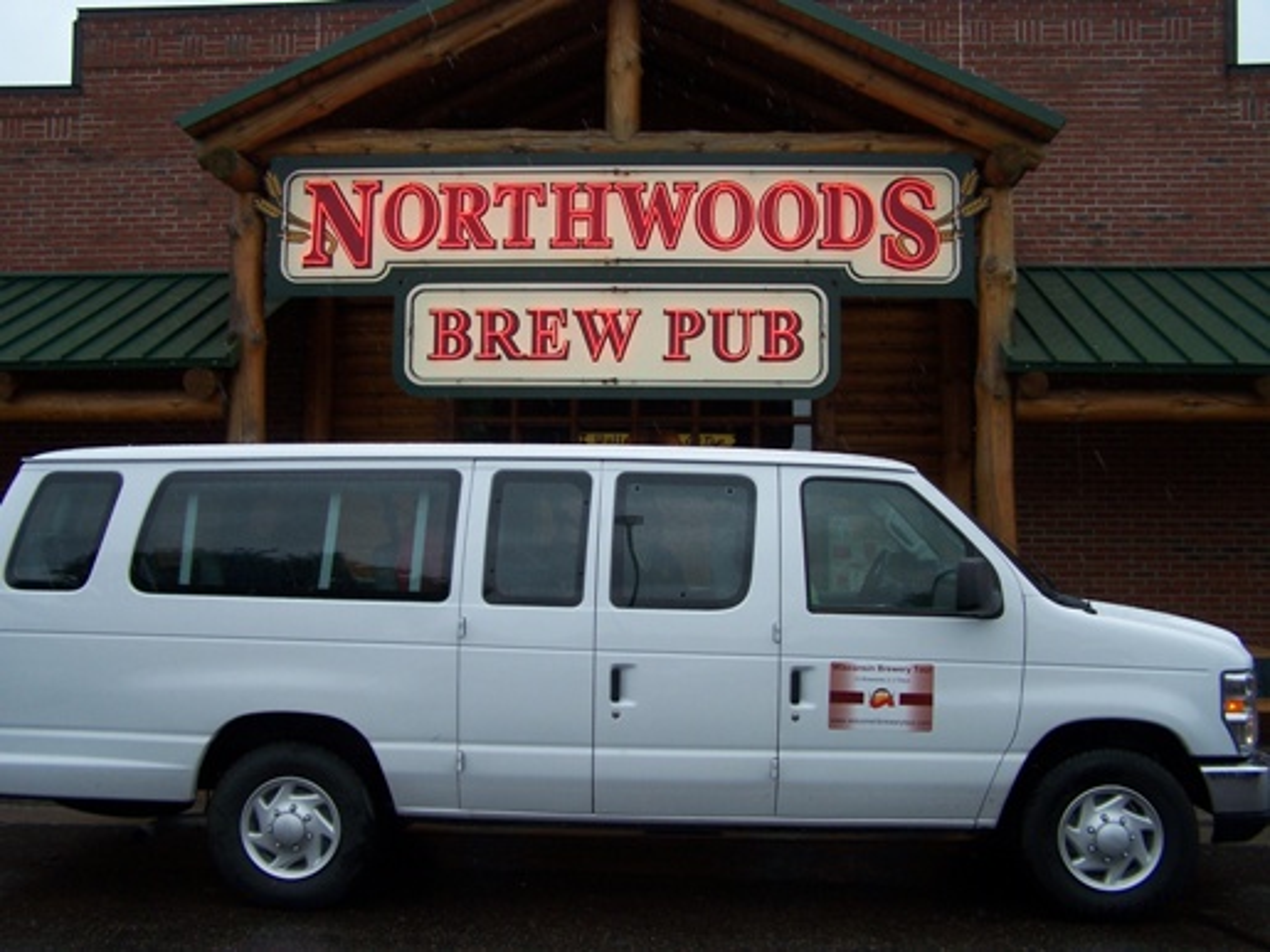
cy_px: 476
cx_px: 635
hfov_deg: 49.0
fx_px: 1394
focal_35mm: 38
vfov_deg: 37.7
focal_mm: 6.3
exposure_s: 1/400
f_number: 2.8
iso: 80
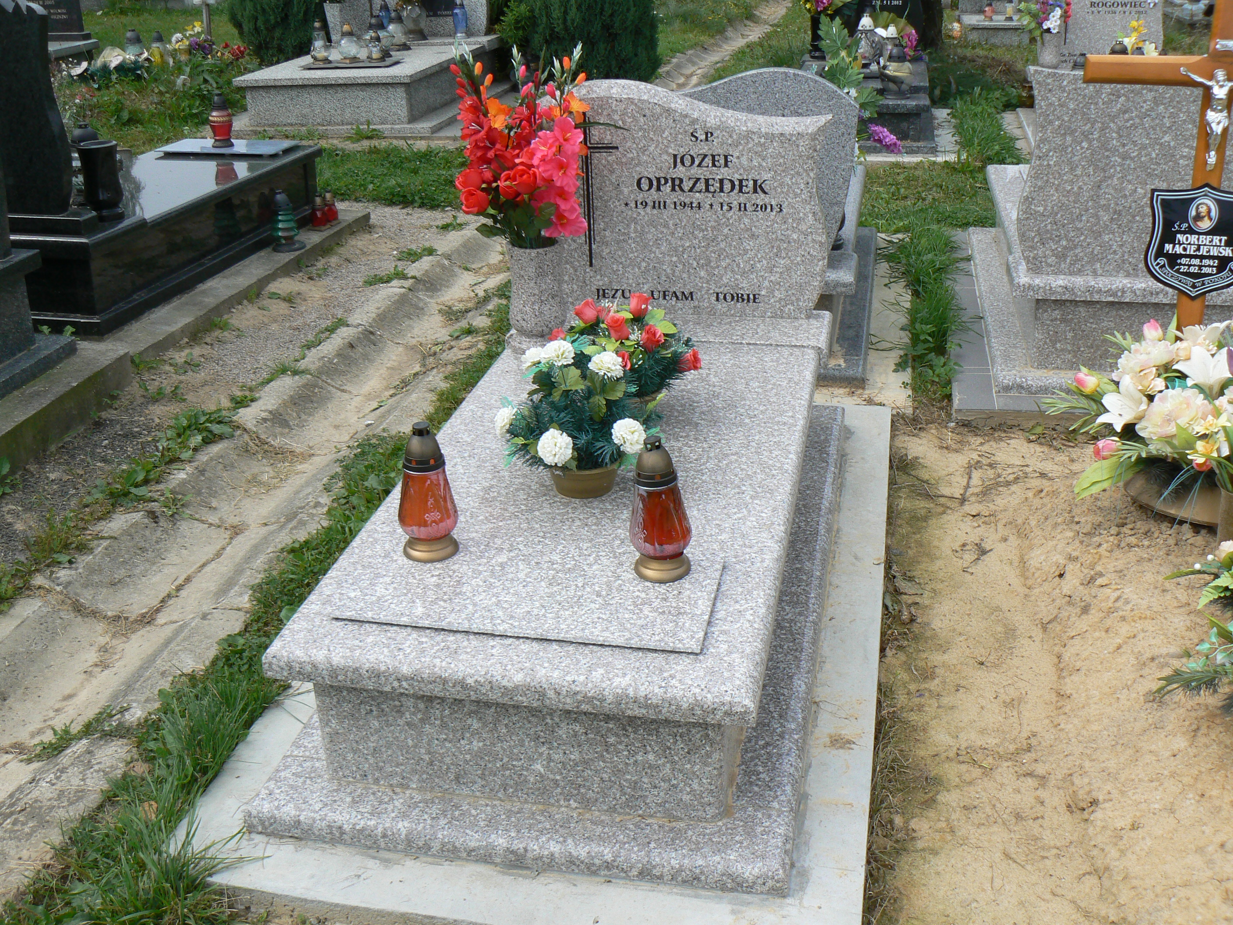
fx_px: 1282
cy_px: 462
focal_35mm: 36
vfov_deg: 39.7
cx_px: 616
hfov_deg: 51.4
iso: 80
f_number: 5.6
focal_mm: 6
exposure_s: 1/400
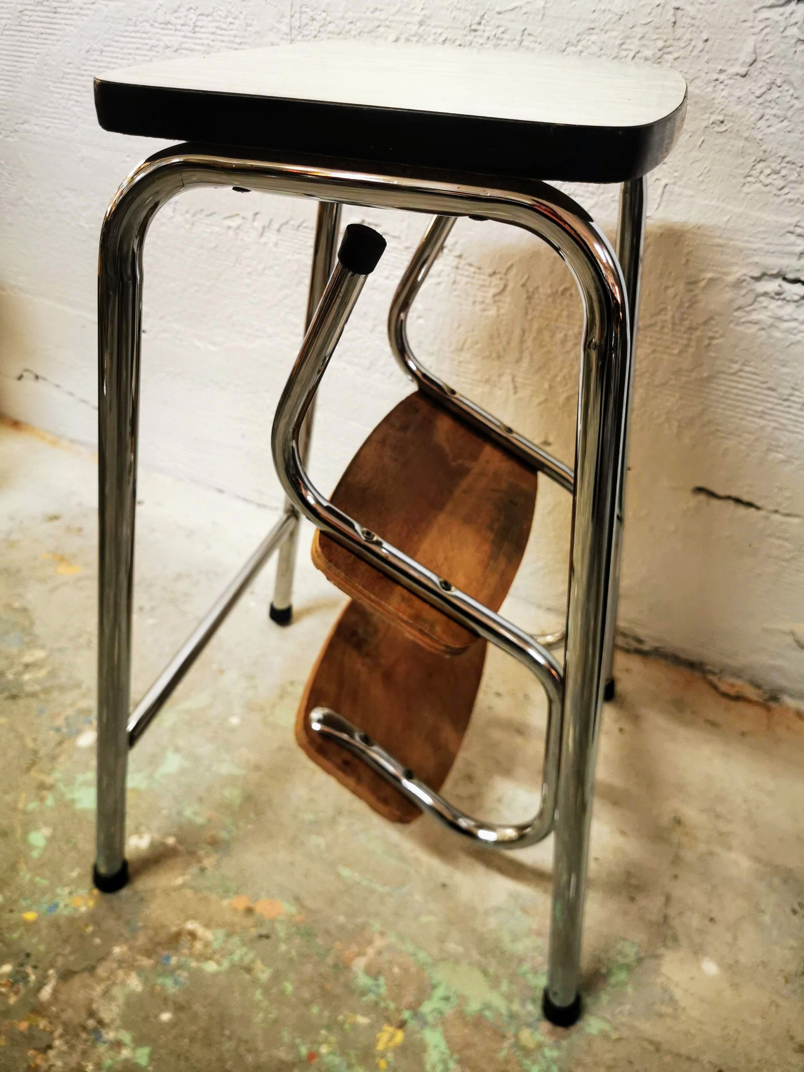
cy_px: 536
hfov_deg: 51.4
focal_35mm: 27
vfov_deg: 65.3
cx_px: 402
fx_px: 836
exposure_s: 1/100
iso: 200
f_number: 1.6
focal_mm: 5.56
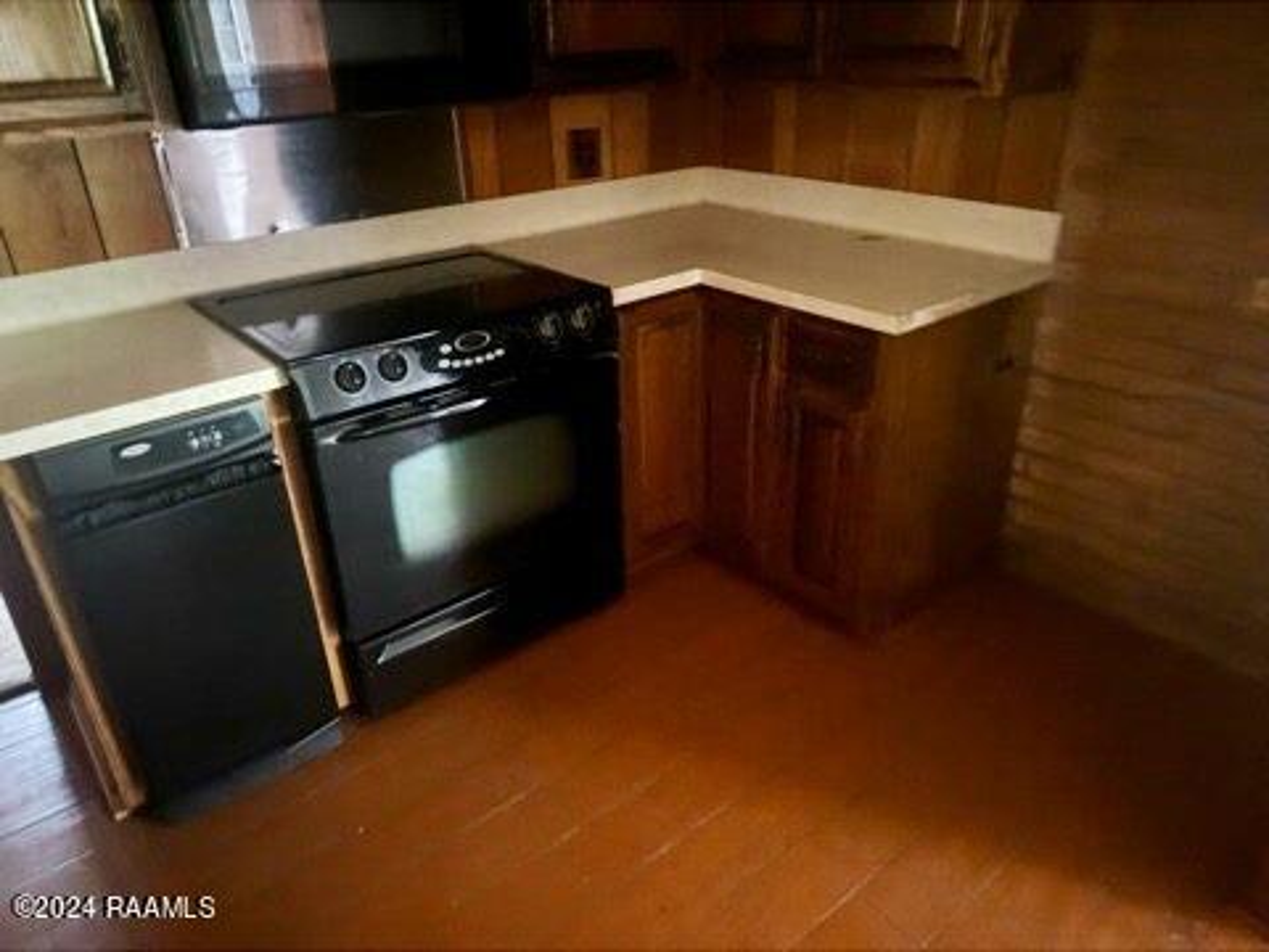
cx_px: 634
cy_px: 476
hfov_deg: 71.6
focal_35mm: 24
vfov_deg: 56.8
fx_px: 880
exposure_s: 1/5
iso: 10000
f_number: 1.78
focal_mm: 6.76
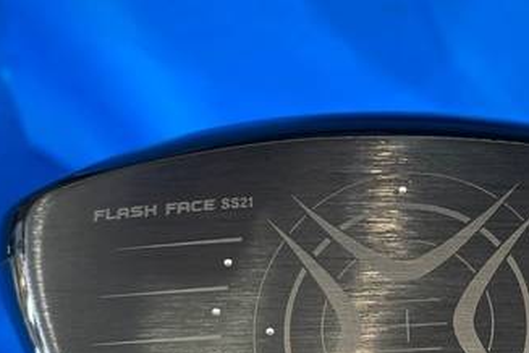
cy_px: 283
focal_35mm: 53
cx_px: 459
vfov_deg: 25.1
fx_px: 779
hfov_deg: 35.6
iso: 160
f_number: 1.8
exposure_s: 1/60
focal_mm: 4.25
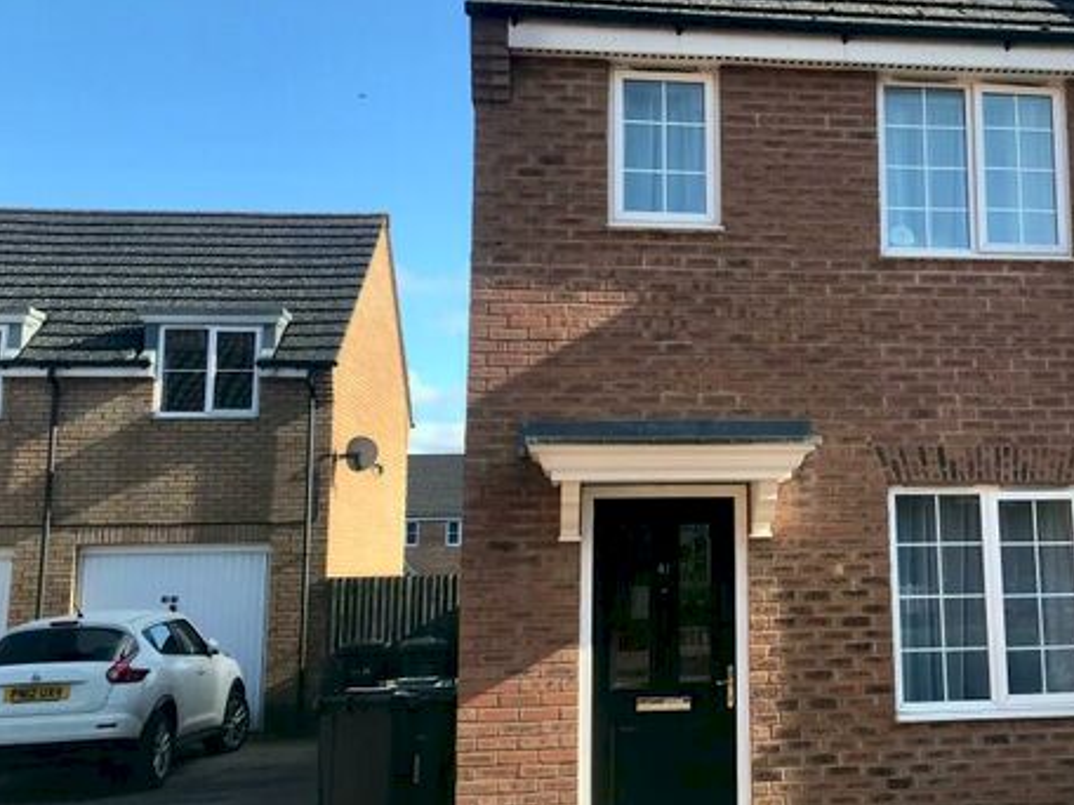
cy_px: 352
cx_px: 782
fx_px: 1334
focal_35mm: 43
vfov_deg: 33.6
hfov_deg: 42.7
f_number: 1.8
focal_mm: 3.99
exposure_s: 1/1041
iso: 20
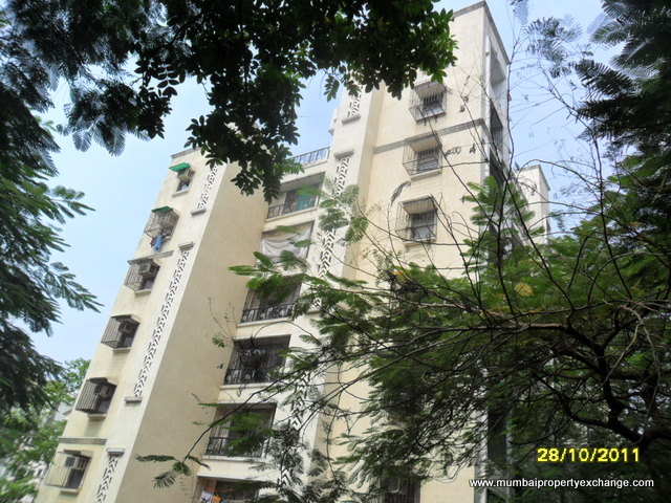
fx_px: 523
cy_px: 252
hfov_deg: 65.3
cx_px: 336
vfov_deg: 51.4
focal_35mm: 27
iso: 100
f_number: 3.5
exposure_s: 1/750
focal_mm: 4.9
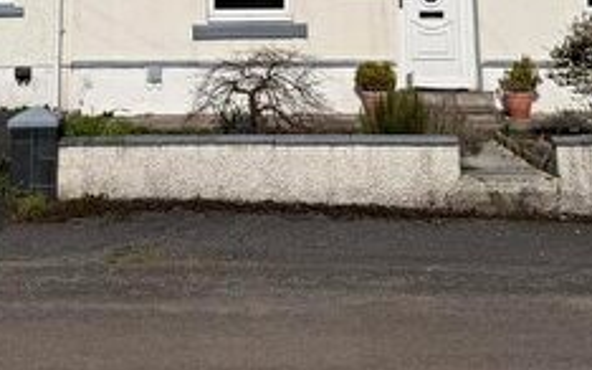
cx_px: 220
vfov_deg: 15.8
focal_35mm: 76
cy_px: -174
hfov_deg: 27.1
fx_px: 1226
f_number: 1.78
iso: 80
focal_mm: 6.76
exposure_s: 1/17544
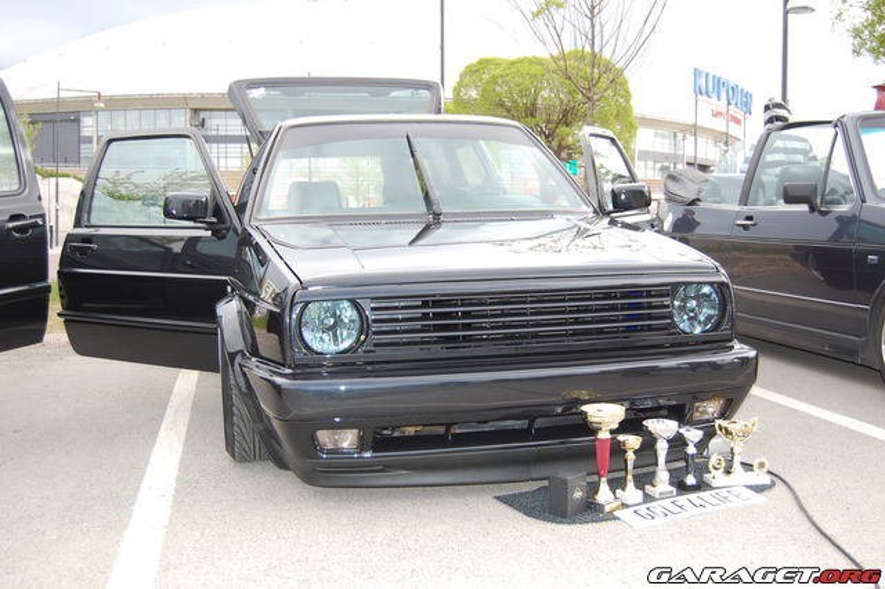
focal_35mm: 39
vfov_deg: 34.2
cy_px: 294
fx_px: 958
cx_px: 442
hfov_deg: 49.6
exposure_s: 1/500
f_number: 4.5
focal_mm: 26
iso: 400
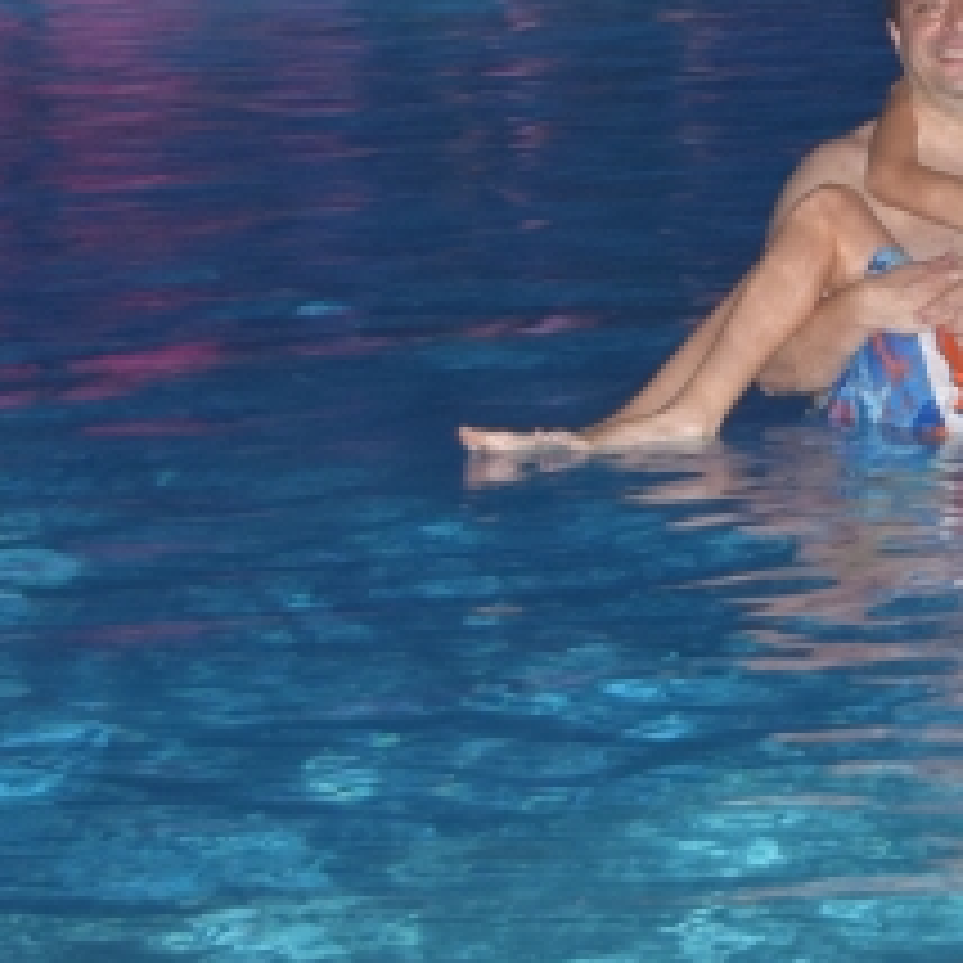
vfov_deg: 9.5
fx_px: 5760
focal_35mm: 183
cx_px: 1044
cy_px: 18
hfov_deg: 9.5
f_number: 4.2
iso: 800
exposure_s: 1/5
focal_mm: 30
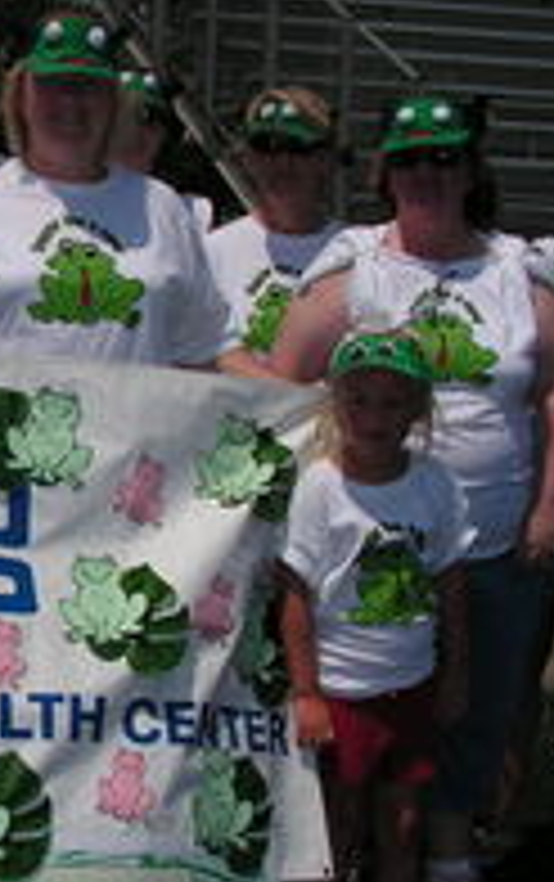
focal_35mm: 76
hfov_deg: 16.7
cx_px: -56
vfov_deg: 27.1
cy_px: 497
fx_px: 1831
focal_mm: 6
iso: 64
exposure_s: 1/800
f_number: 8
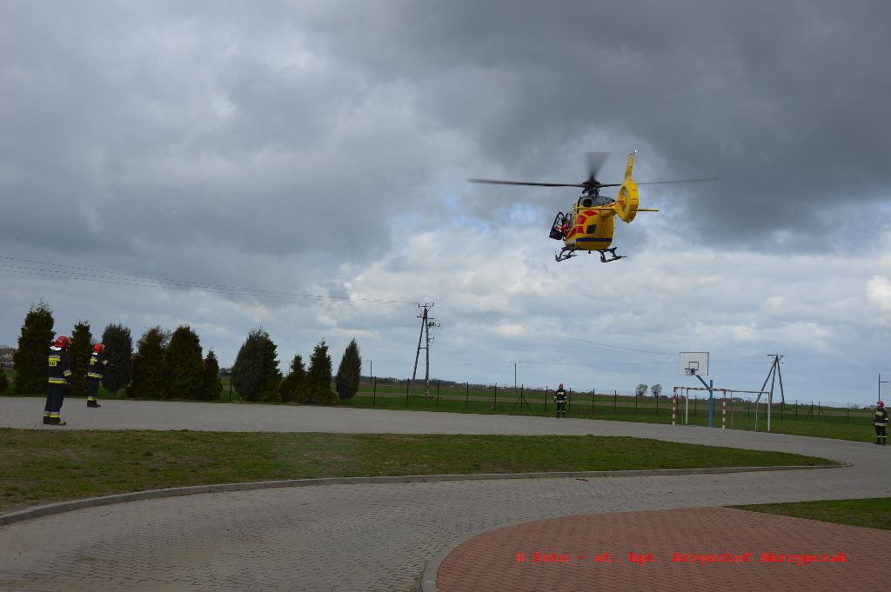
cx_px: 446
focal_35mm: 39
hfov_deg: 49.6
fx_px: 964
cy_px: 296
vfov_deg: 34.2
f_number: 8
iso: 100
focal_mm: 26
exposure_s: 1/250
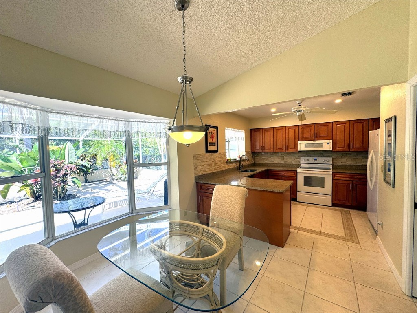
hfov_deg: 102.1
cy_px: 156
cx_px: 208
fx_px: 169
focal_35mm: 14
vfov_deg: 85.7
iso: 64
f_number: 2.2
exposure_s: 1/120
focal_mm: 2.22
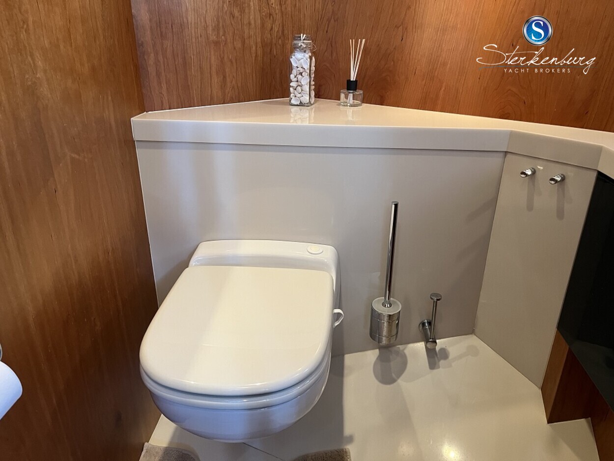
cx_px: 307
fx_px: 461
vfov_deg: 53.1
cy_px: 230
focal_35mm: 26
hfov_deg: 67.3
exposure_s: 1/60
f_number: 1.6
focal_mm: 5.1
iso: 250
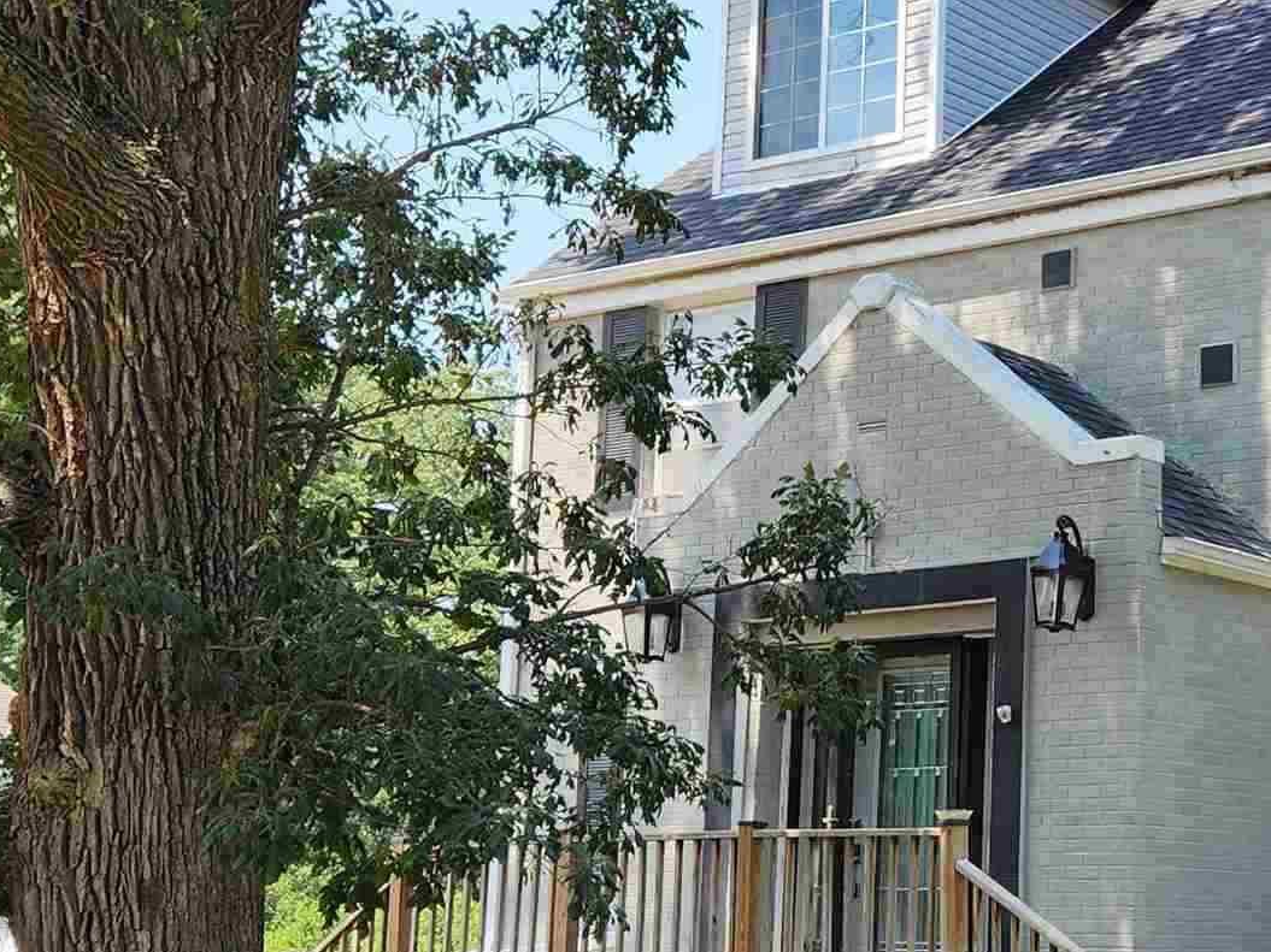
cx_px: 1184
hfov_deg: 27.7
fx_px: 2460
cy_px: 498
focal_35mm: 67
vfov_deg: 21.9
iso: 20
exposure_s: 1/792
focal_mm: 5.4
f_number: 1.8
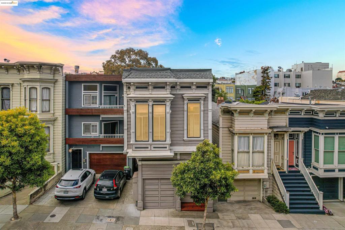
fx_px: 211
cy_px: 115
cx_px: 172
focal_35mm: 22
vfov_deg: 57.2
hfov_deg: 78.6
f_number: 2.8
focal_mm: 8.38
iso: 100
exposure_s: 1/2500
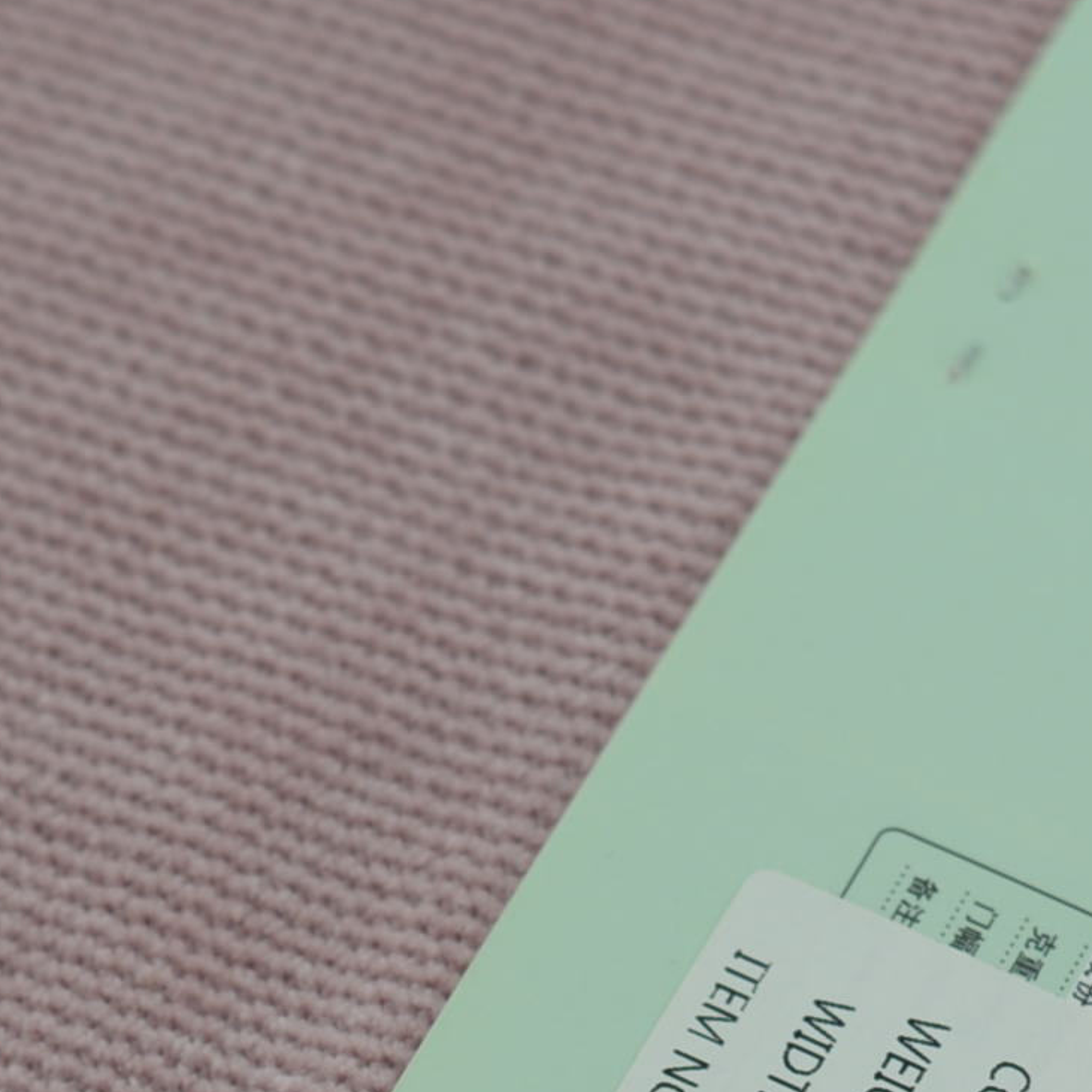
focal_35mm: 175
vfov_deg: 9.8
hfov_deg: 10.0
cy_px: 1334
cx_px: 372
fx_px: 6246
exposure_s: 1/250
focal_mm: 50
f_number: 3.5
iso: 100
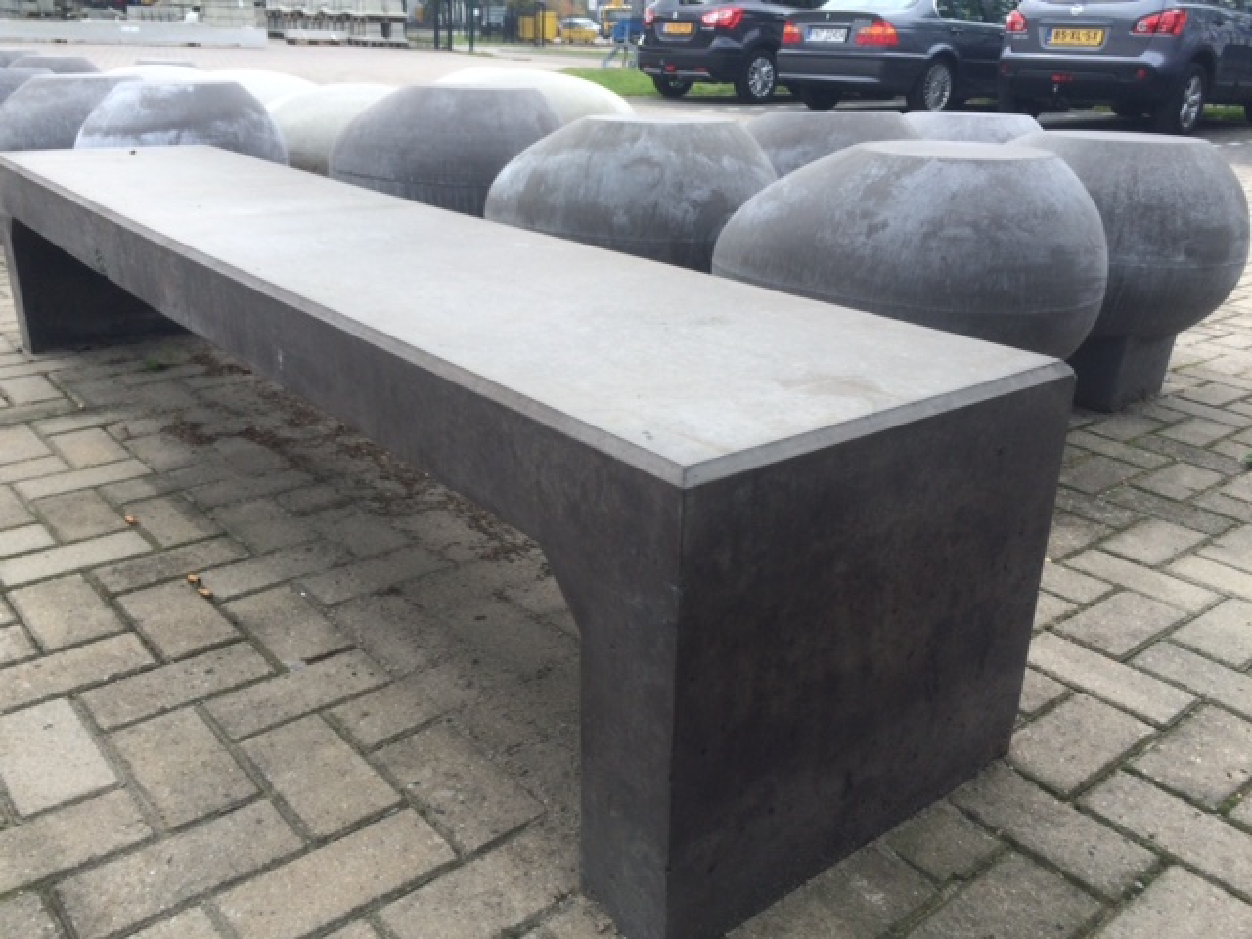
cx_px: 626
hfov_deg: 61.7
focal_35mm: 29
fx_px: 1049
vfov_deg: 48.2
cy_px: 470
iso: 32
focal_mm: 4.15
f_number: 2.2
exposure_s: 1/554
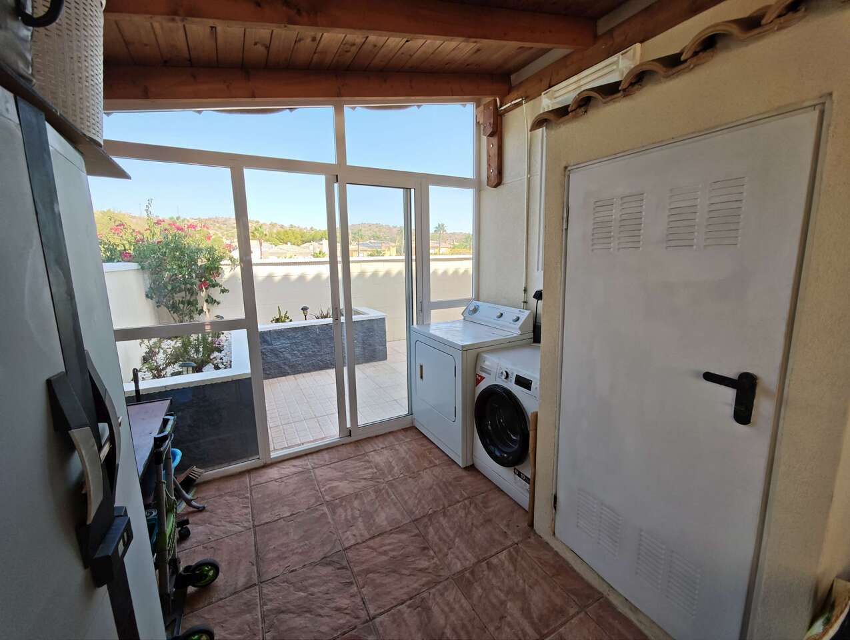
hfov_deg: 102.0
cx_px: 425
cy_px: 320
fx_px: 344
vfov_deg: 85.8
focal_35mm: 14
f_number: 2.2
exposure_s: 1/185
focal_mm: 2.16
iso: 50
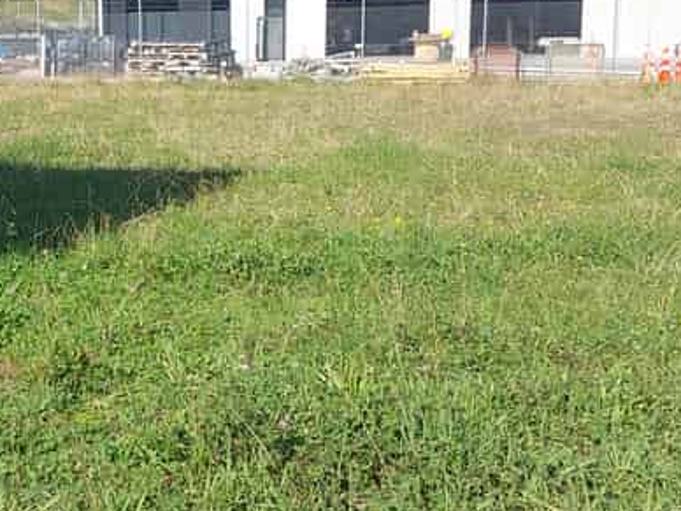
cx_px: 144
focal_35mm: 39
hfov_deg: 45.6
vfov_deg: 36.8
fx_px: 767
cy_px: 252
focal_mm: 5.06
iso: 25
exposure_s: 1/699
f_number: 1.8
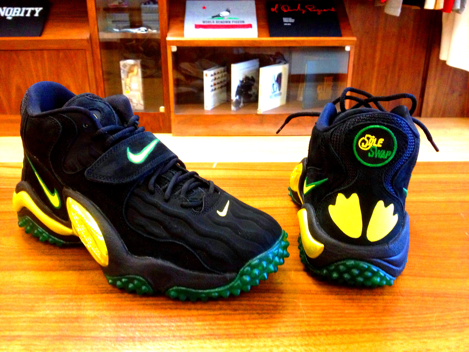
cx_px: 234
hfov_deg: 52.6
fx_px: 474
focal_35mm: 35
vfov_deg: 40.7
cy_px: 176
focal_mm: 4.28
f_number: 2.4
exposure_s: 1/20
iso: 320
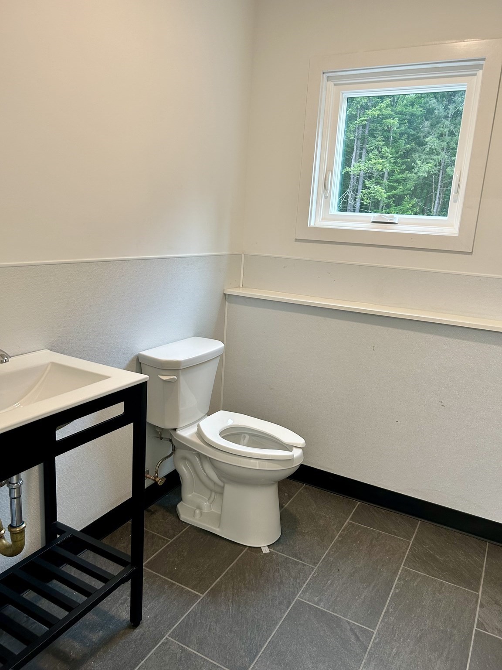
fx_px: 503
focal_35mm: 26
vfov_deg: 67.3
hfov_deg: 53.1
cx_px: 251
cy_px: 335
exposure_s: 1/60
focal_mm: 5.7
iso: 64
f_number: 1.5
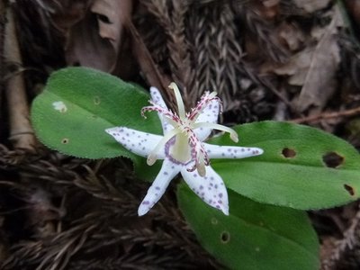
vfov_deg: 54.9
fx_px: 260
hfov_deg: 69.4
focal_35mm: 25
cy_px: 135
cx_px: 180
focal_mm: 4.5
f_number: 3.9
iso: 800
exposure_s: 1/125
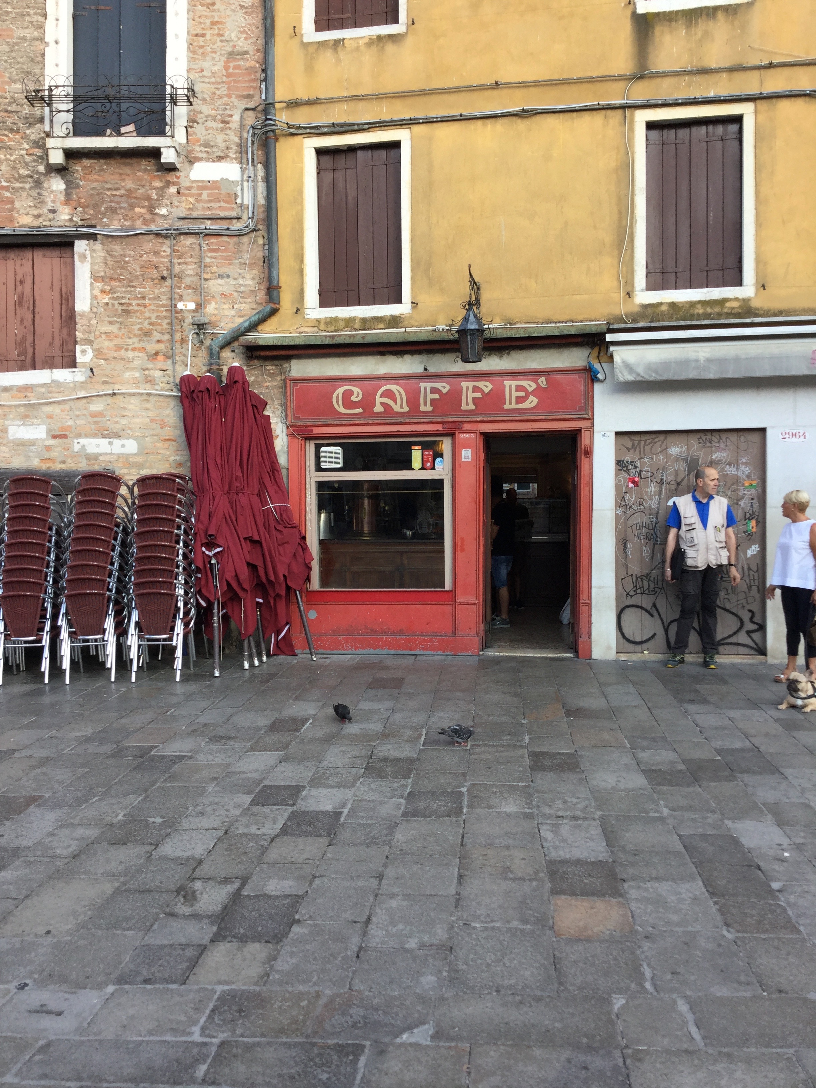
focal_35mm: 31
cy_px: 544
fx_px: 974
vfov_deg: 58.4
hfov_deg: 45.4
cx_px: 408
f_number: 2.4
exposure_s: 1/206
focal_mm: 3.3
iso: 25
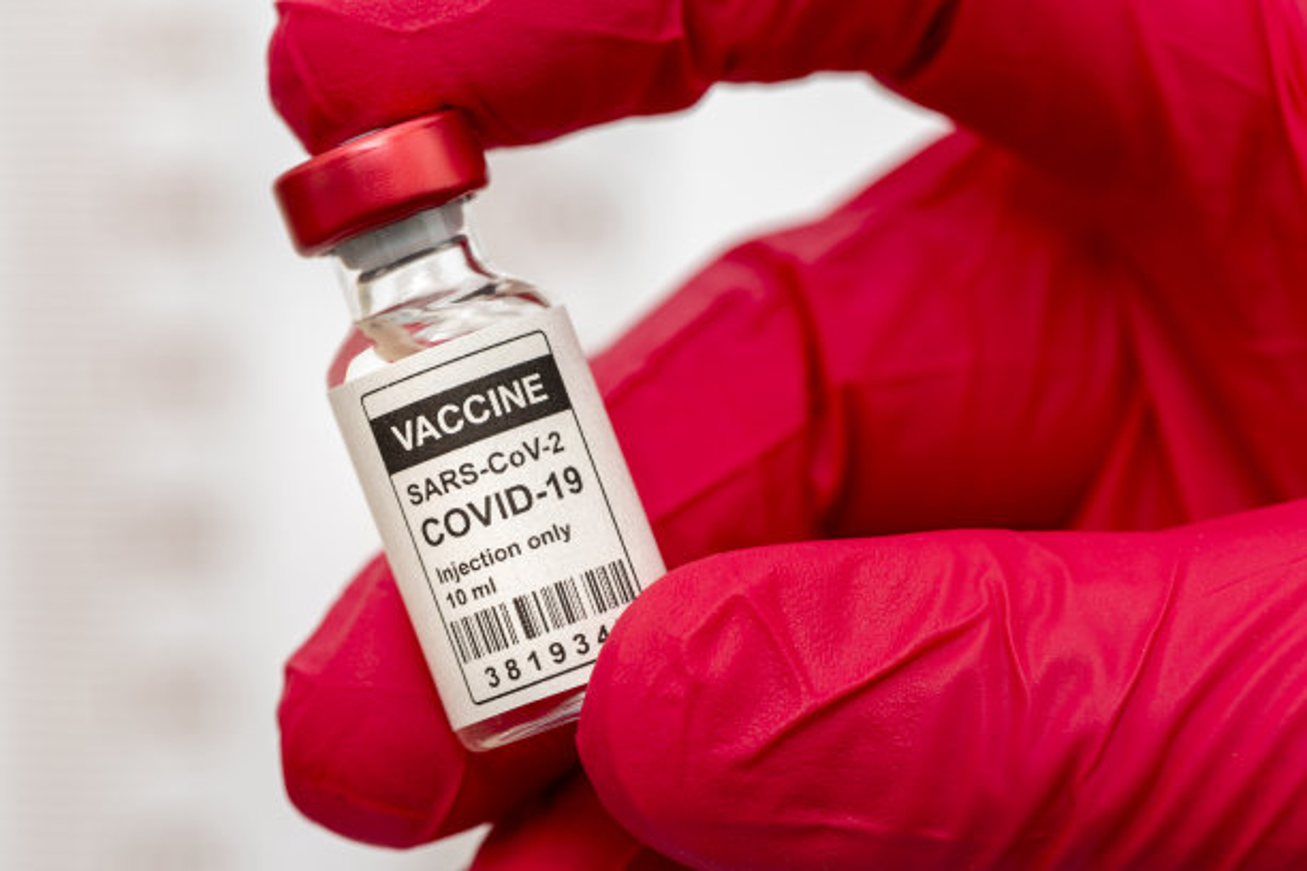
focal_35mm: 105
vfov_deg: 13.0
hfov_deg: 19.5
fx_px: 3812
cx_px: 654
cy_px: 436
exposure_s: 1/80
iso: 80
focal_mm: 105
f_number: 11
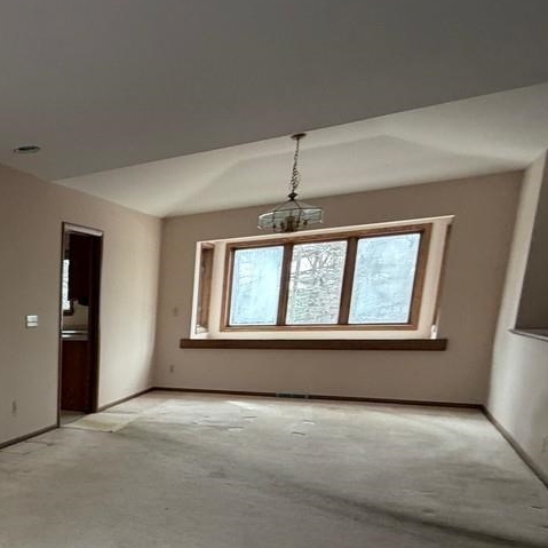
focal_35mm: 31
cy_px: 427
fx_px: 555
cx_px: -81
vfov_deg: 49.9
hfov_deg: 40.3
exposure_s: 1/121
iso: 200
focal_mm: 2.22
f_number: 2.2
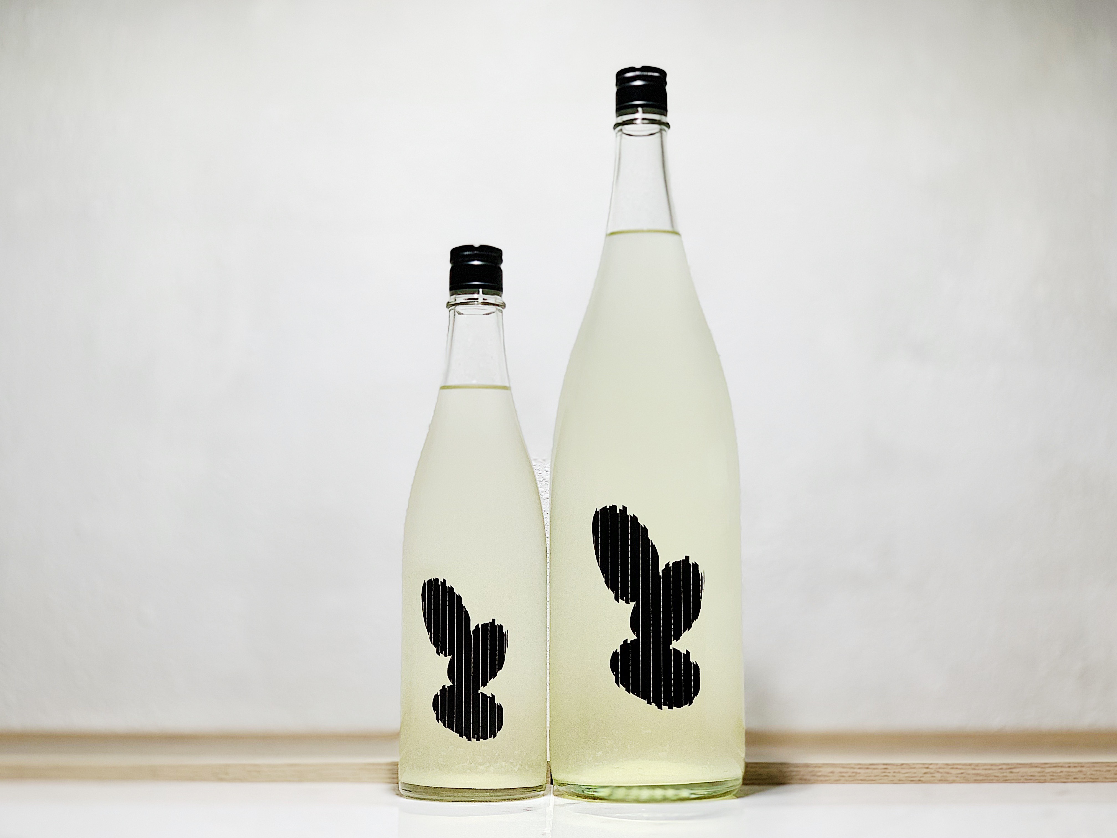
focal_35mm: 52
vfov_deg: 28.0
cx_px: 558
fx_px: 1678
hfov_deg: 36.8
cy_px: 419
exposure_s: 1/122
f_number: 2.4
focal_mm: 6
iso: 80
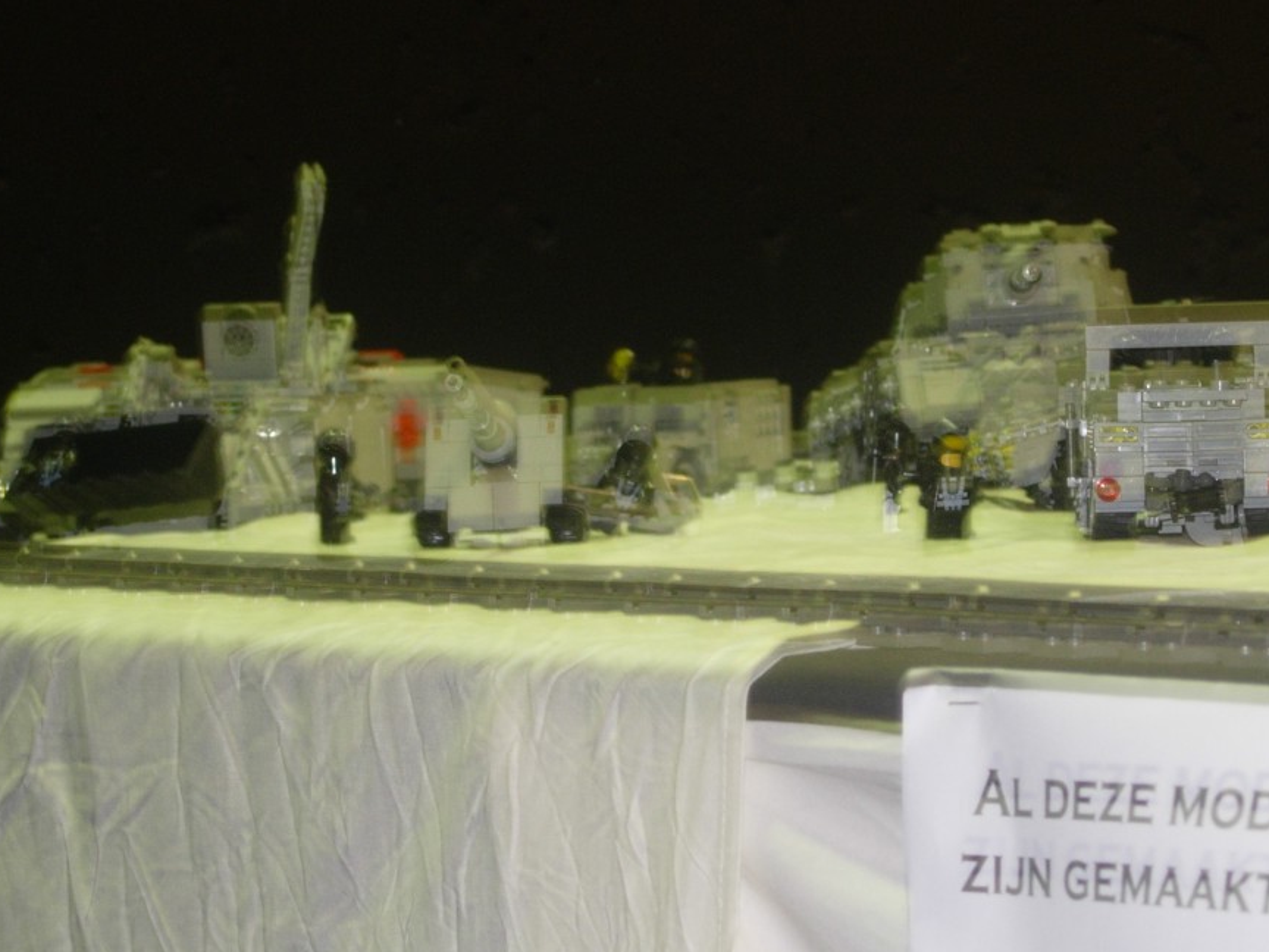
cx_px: 793
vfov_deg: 9.5
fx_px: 5756
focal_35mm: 157
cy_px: 567
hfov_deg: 12.6
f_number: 4.9
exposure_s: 1/2.5
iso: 79
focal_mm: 23.4
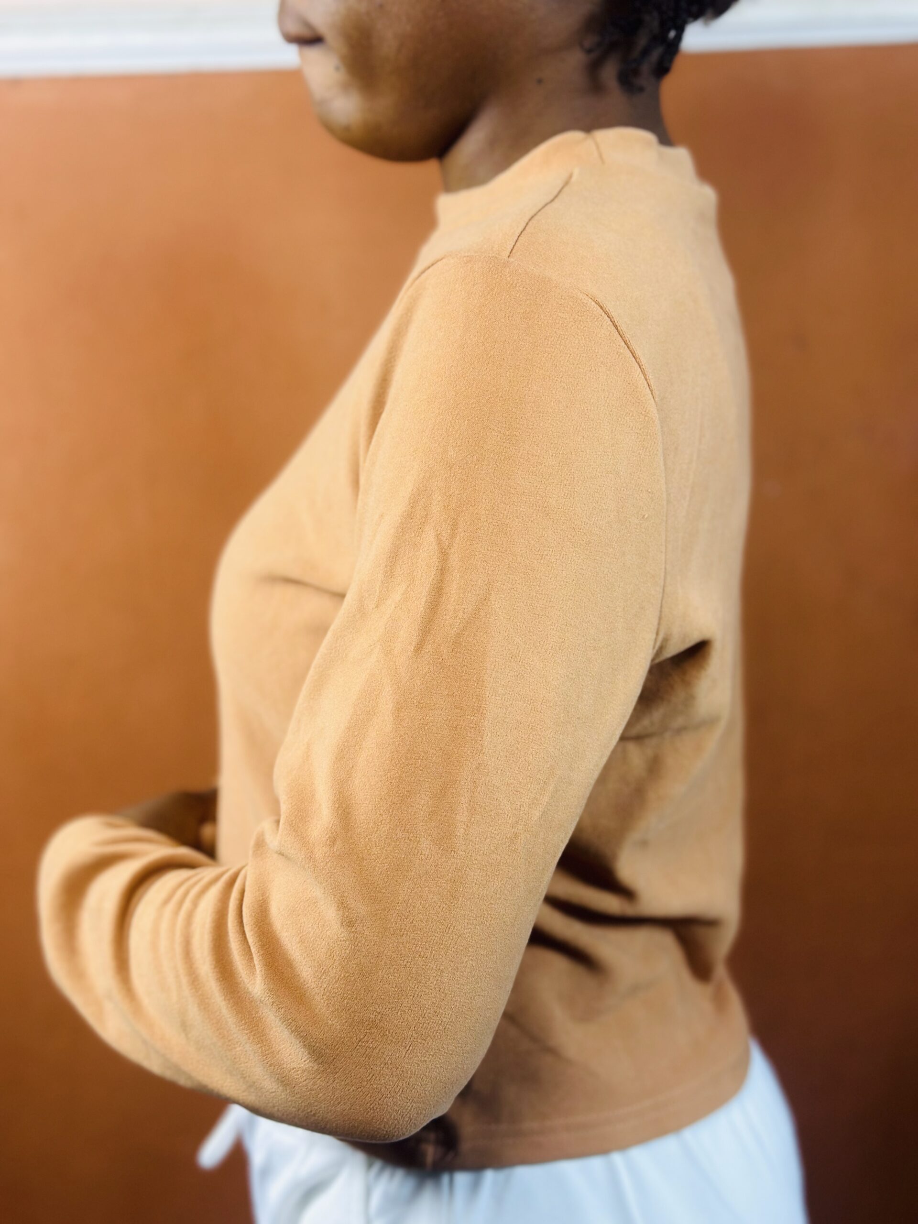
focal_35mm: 48
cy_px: 612
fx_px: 1697
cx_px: 459
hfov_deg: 30.3
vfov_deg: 39.7
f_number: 1.78
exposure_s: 1/100
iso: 64
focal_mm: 6.86
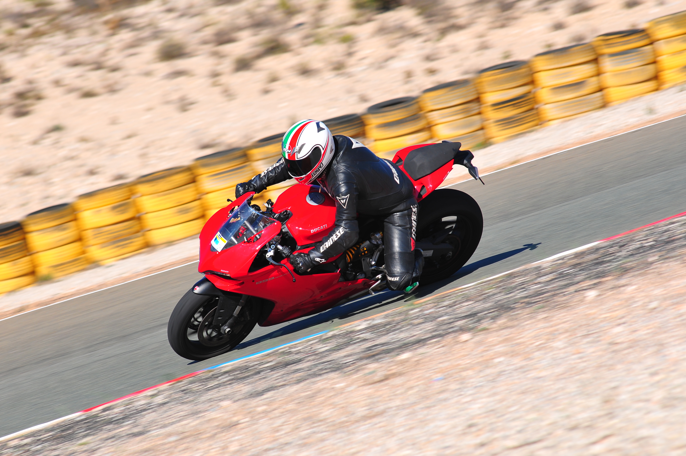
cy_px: 228
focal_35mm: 300
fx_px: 5710
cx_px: 343
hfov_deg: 6.9
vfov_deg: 4.6
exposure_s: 1/320
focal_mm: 200
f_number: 7.1
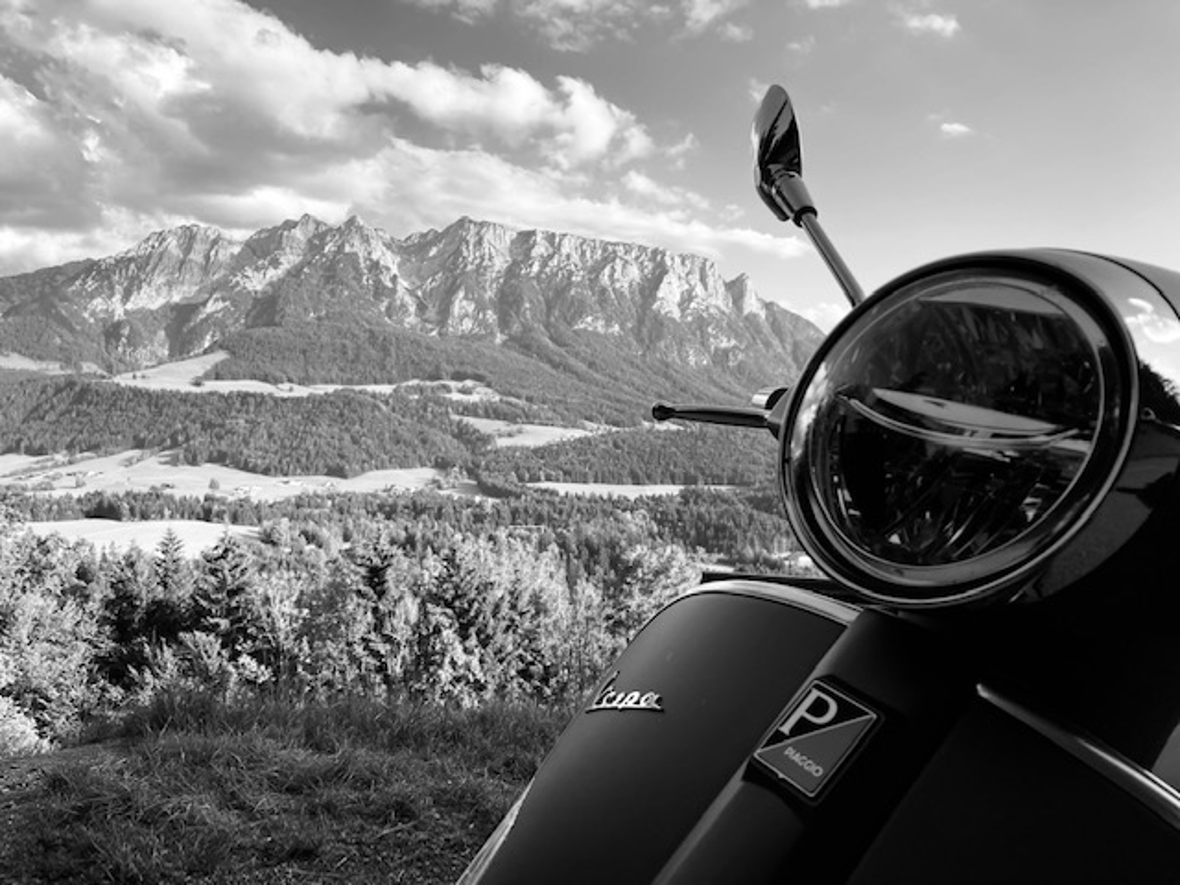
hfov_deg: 63.4
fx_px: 954
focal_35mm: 28
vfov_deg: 49.7
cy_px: 442
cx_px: 590
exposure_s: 1/842
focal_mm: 3.99
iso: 20
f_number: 1.8
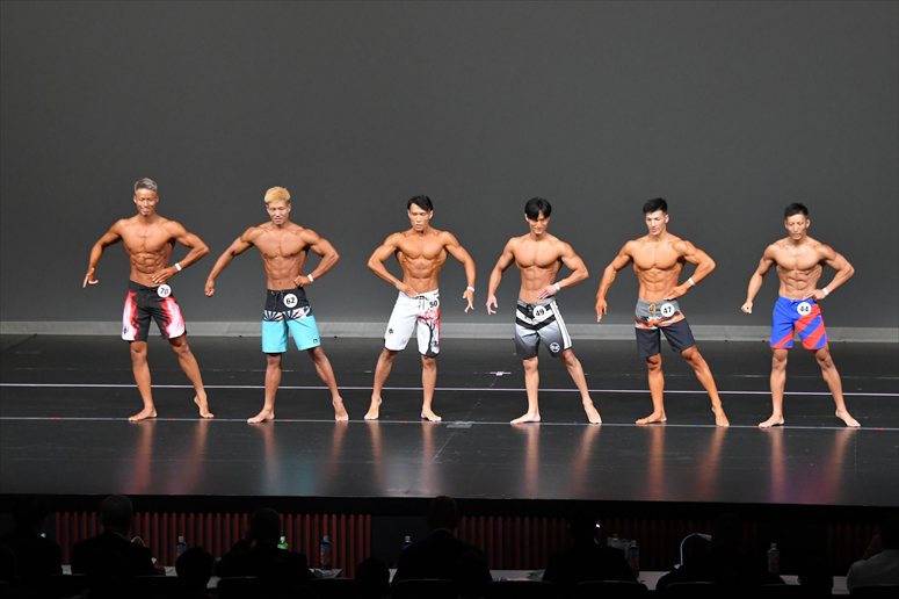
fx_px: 3669
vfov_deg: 9.3
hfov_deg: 14.0
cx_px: 450
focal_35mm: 147
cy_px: 300
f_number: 5.6
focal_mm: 98
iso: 4000
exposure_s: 1/400
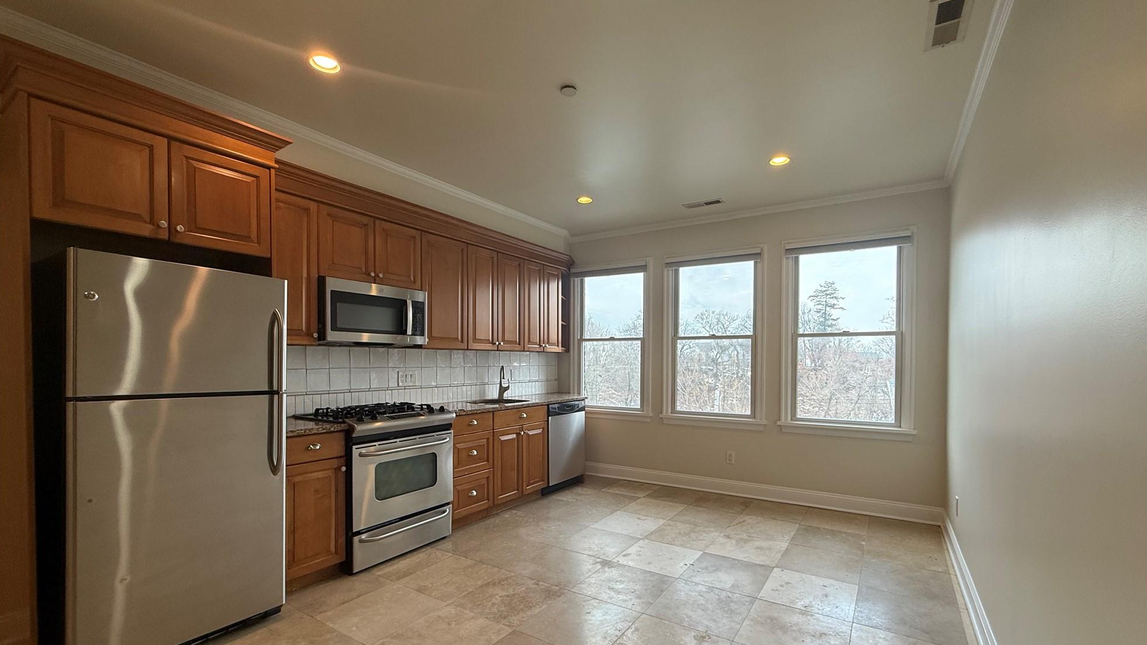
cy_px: 371
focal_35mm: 16
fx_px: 487
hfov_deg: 99.3
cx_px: 600
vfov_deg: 66.7
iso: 100
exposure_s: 1/120
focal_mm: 2.22
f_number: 2.2
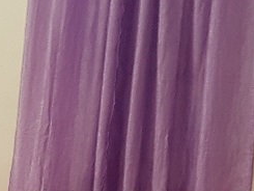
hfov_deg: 17.3
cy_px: 258
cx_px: -67
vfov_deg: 13.3
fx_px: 786
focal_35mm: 107
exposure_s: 1/24
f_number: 1.7
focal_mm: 4.2
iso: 200
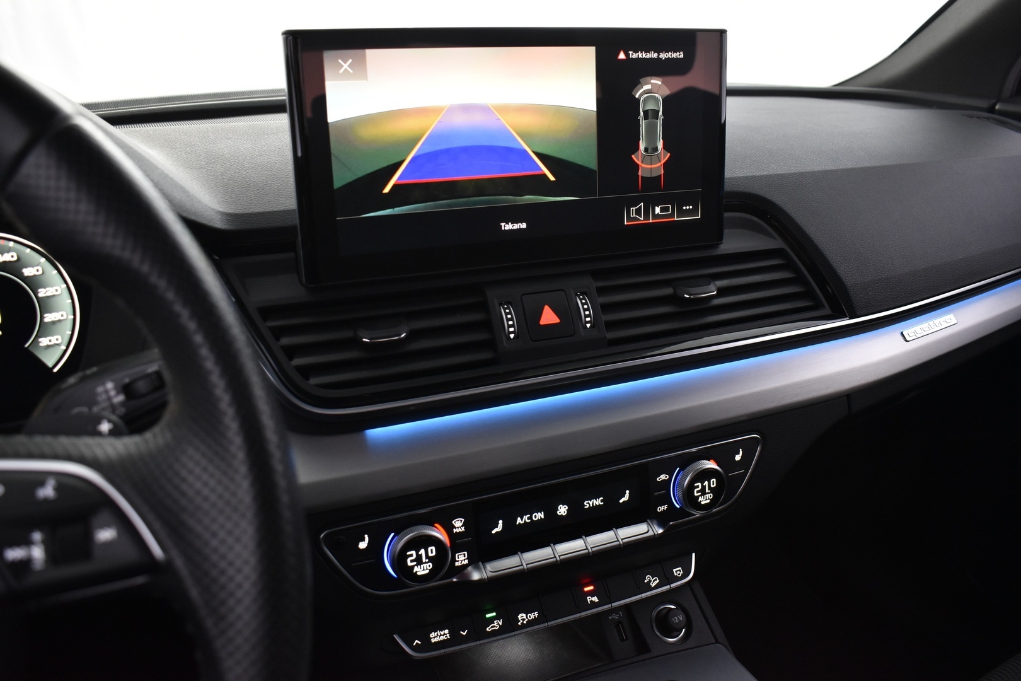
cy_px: 340
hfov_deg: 61.9
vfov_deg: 43.6
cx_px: 510
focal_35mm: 30
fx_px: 851
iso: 1250
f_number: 5
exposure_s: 1/15
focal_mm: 20
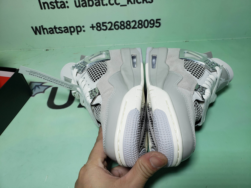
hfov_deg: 67.3
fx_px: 189
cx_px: 126
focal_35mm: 26
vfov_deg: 53.1
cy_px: 94
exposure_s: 1/288
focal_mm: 4.3
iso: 50
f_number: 2.4
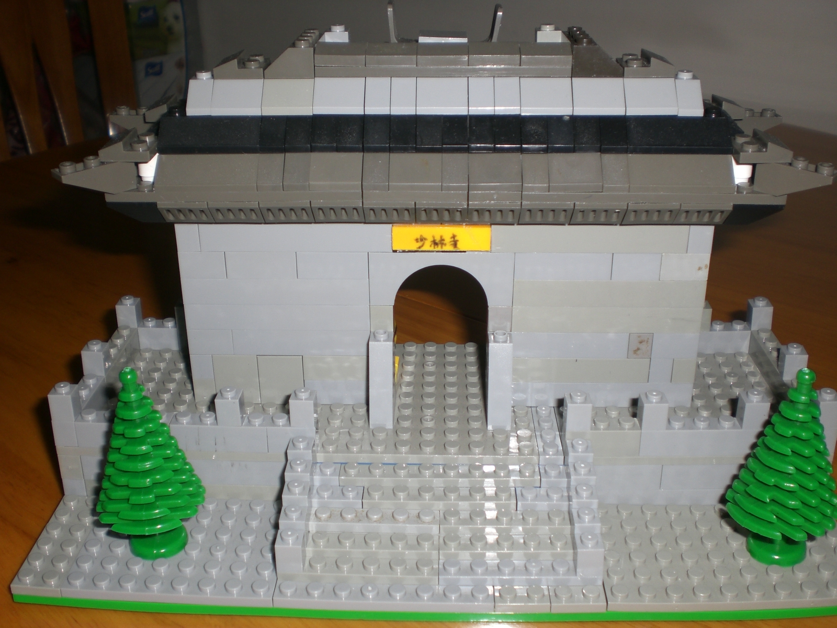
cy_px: 314
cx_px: 418
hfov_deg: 49.0
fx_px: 919
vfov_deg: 37.7
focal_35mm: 38
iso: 50
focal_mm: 6.3
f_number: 3.1
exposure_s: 1/60
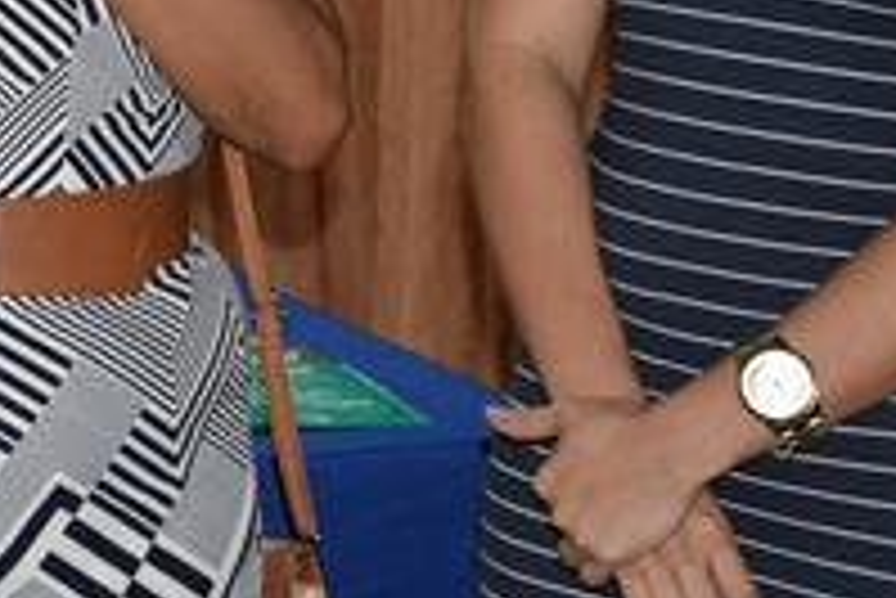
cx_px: -126
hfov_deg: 18.4
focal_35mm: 106
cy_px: -52
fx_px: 2640
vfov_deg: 12.7
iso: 3200
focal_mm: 22
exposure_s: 1/60
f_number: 3.8
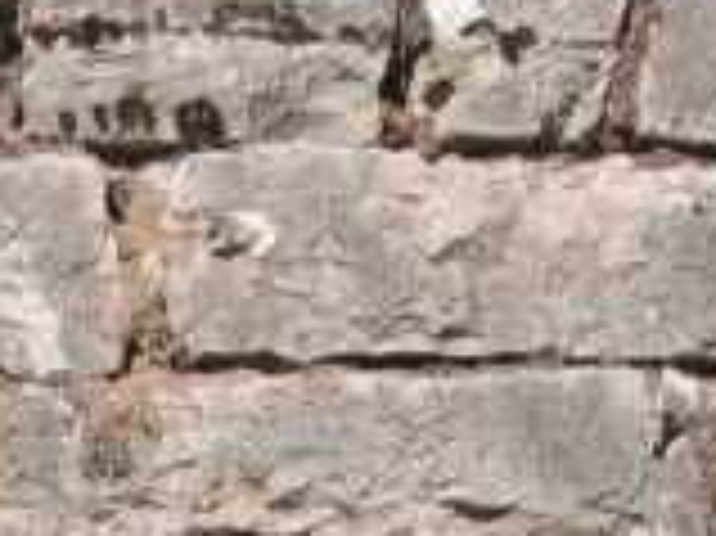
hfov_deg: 13.1
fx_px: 3080
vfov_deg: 9.1
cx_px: 23
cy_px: 1189
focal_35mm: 149
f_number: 1.8
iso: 20
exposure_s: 1/318
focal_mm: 3.98
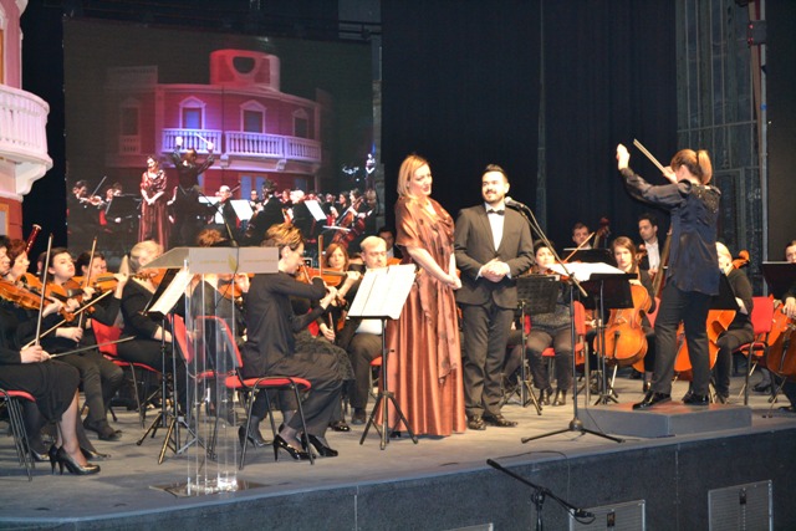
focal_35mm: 60
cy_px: 266
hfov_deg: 33.4
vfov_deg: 22.6
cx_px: 398
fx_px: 1327
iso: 2500
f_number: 5.3
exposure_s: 1/60
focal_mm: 40
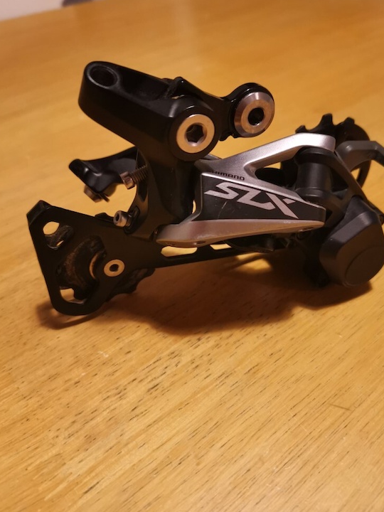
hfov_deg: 46.8
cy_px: 247
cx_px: 206
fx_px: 444
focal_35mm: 30
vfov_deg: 60.0
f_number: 1.8
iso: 400
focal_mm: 5.58
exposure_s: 1/33.3
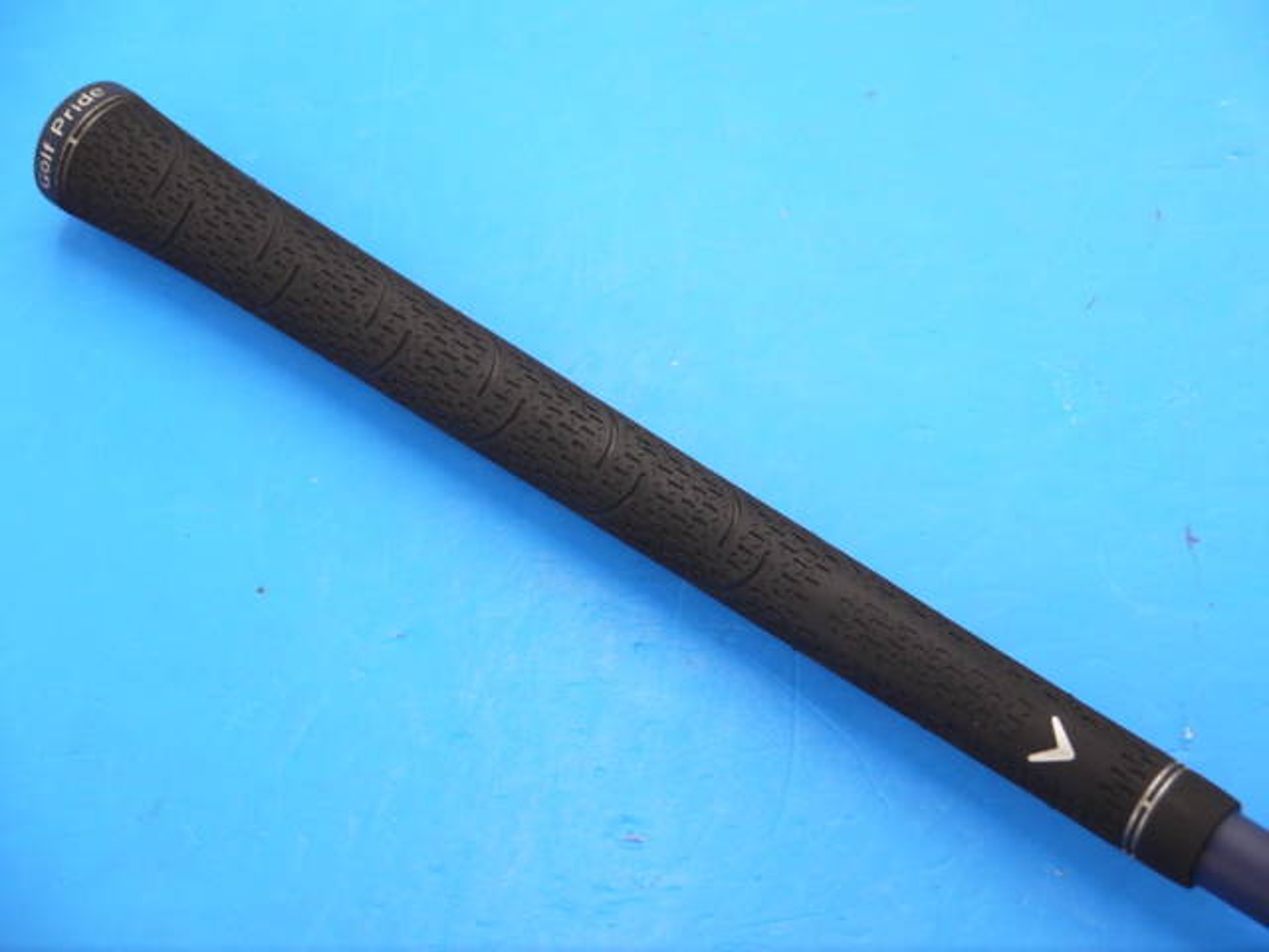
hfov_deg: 23.3
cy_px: 476
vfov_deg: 17.6
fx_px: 3079
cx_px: 634
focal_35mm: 84
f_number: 5.6
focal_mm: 42
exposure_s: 1/80
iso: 640
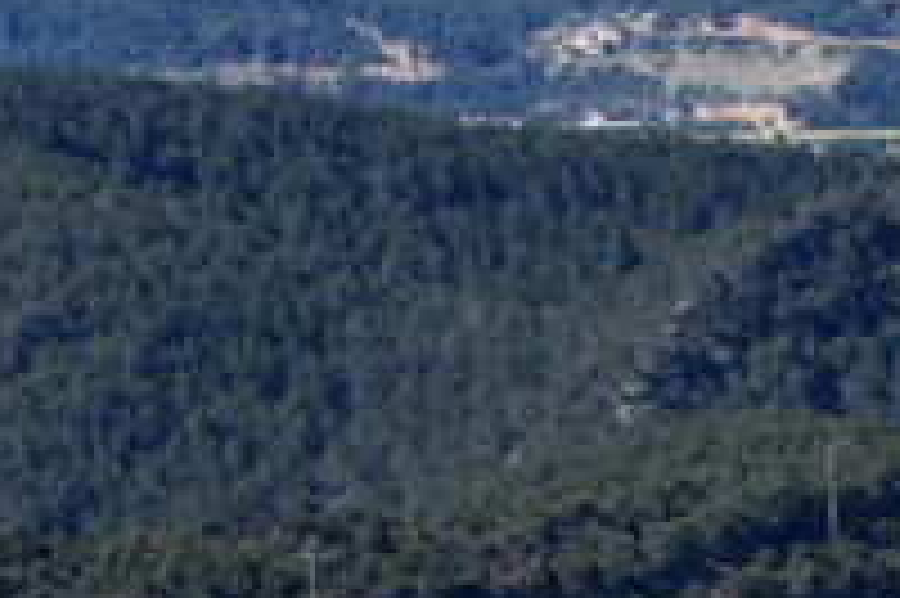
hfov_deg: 3.1
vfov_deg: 2.1
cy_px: 758
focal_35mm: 662
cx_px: 1390
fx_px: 16536
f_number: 8
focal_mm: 86
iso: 200
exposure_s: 1/500
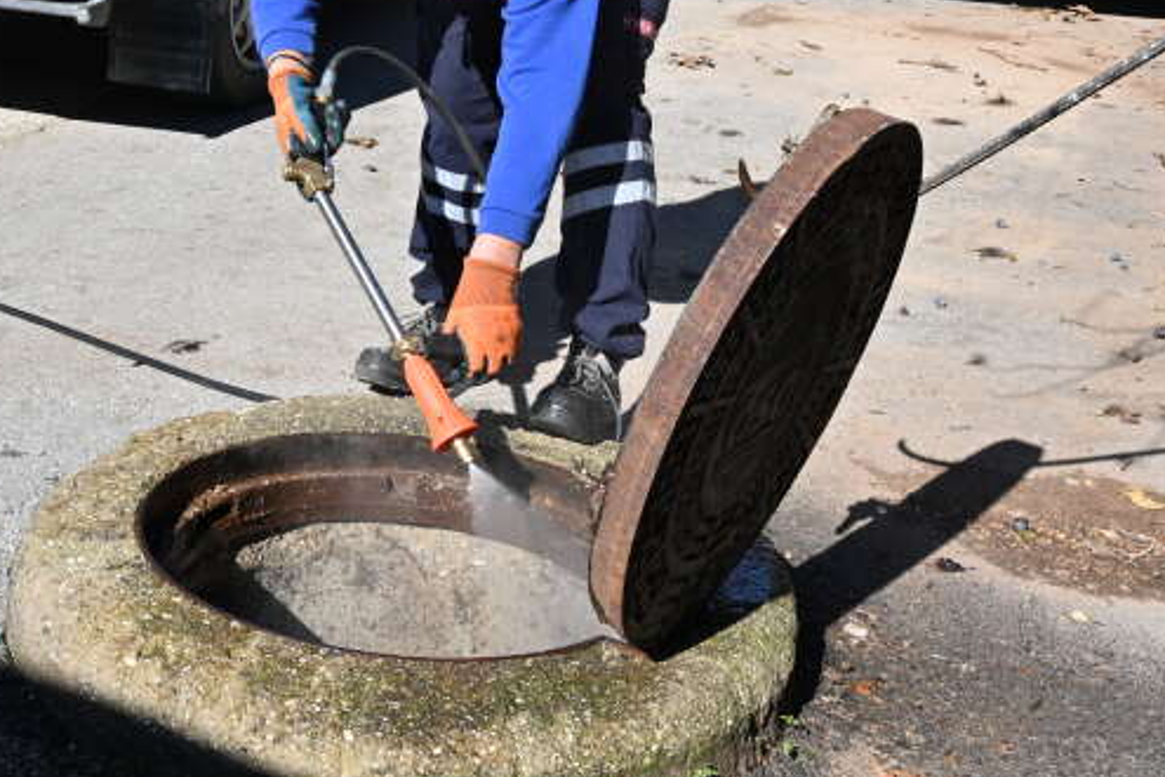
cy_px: -180
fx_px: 2006
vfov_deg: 20.4
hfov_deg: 31.5
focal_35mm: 62
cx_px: 228
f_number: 10
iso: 100
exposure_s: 1/160
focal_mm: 24
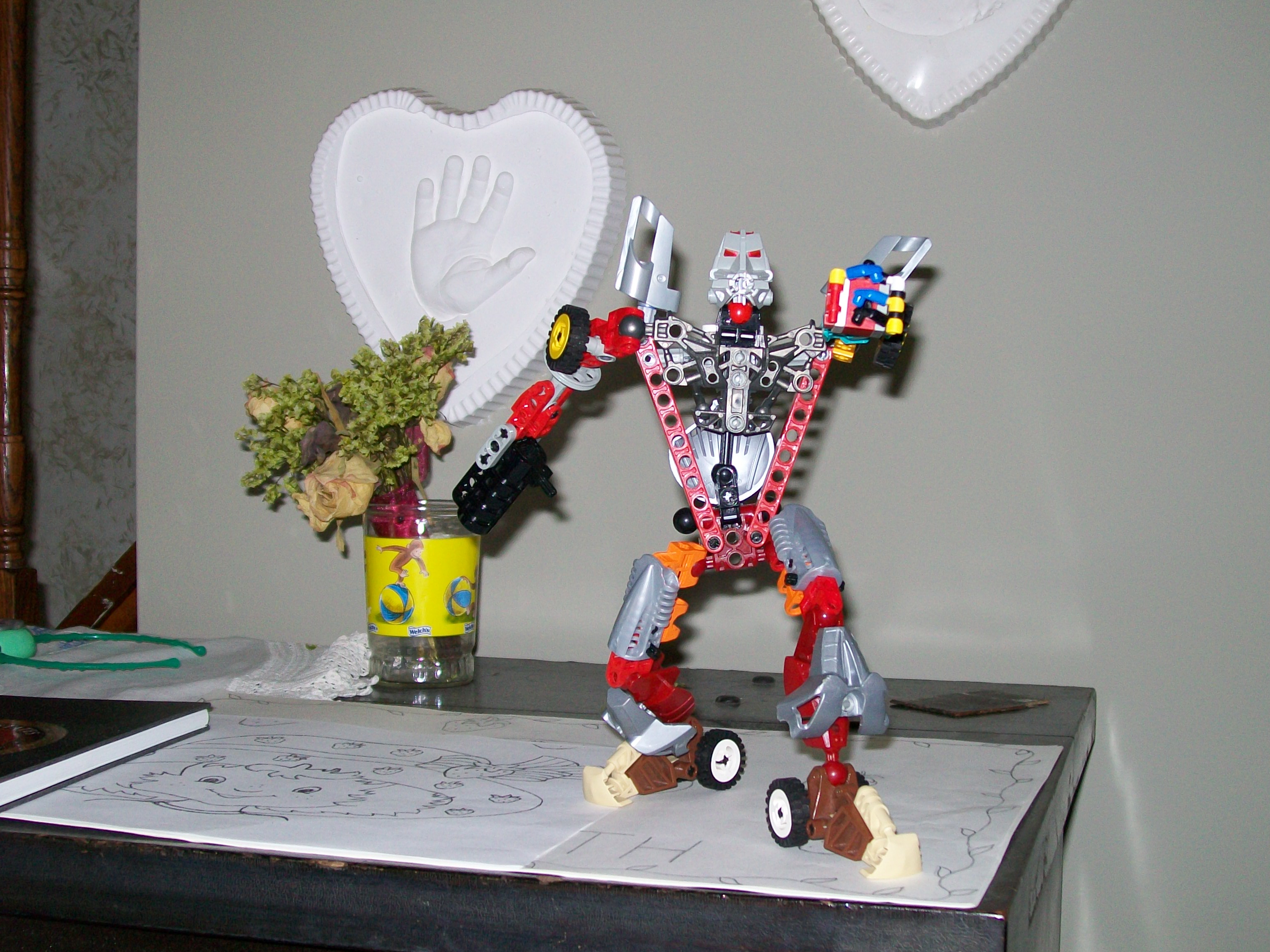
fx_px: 1871
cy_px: 505
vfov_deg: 28.6
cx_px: 703
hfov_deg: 37.5
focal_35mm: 51
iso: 64
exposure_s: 1/80
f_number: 3
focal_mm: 7.6
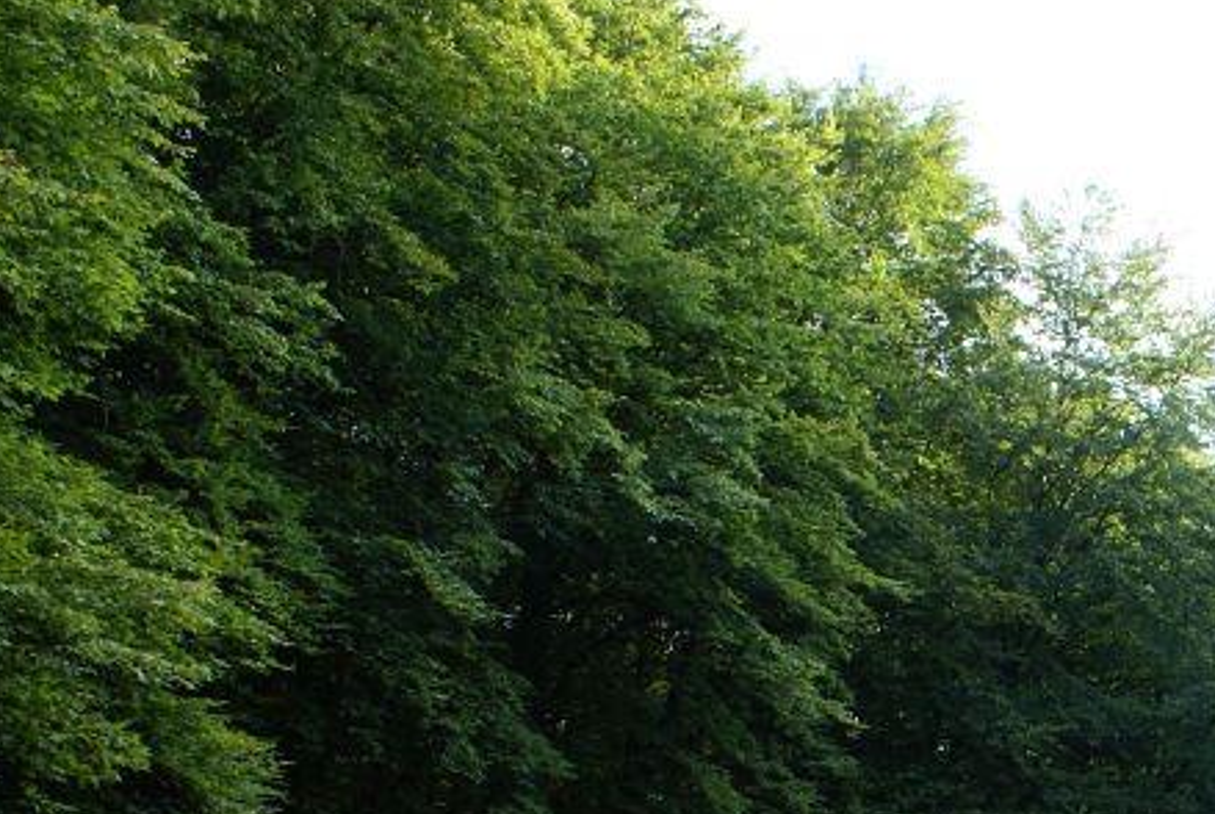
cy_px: 937
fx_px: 2129
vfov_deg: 20.4
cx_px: 1265
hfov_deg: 29.4
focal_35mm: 63
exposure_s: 1/60
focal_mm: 18
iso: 100
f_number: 6.3
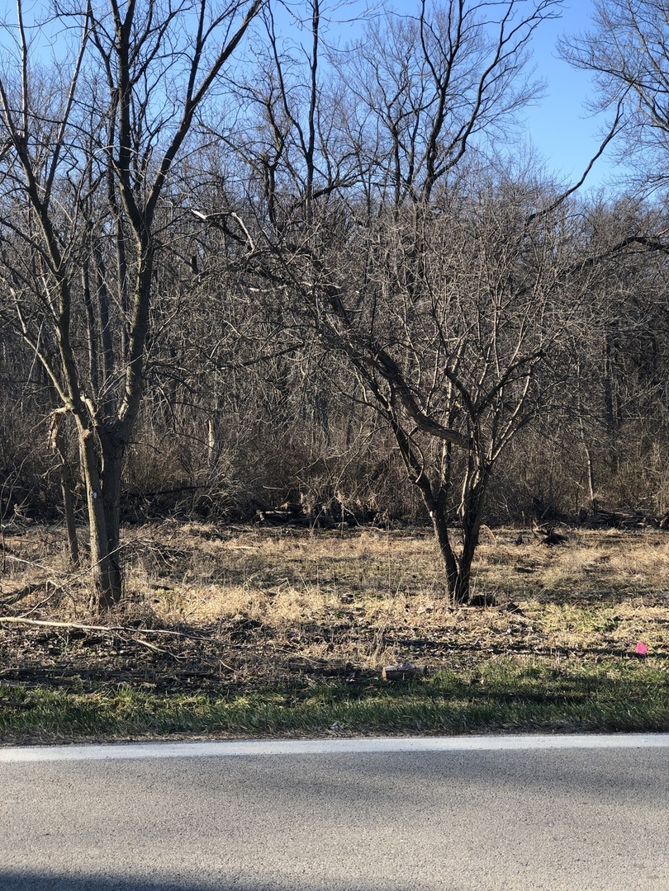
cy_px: 446
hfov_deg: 25.7
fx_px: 1469
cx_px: 334
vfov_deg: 33.8
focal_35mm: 57
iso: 20
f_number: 2.8
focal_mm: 6.6
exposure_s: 1/257
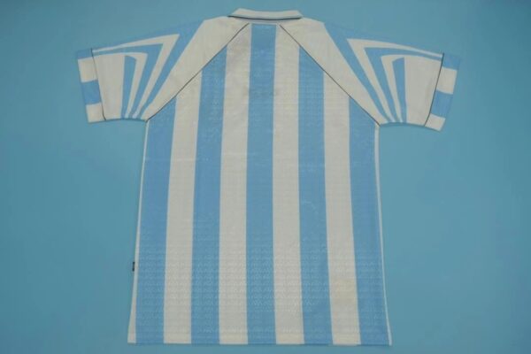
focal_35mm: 33
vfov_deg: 40.0
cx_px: 266
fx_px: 487
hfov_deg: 57.2
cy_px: 177
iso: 200
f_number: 4
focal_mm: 22
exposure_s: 1/200
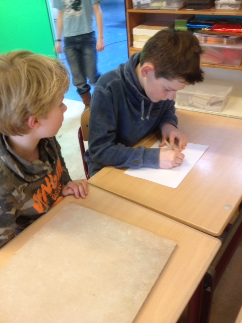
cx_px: 121
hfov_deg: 40.7
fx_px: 326
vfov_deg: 52.6
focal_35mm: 35
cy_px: 162
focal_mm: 4.28
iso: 80
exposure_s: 1/20
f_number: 2.4
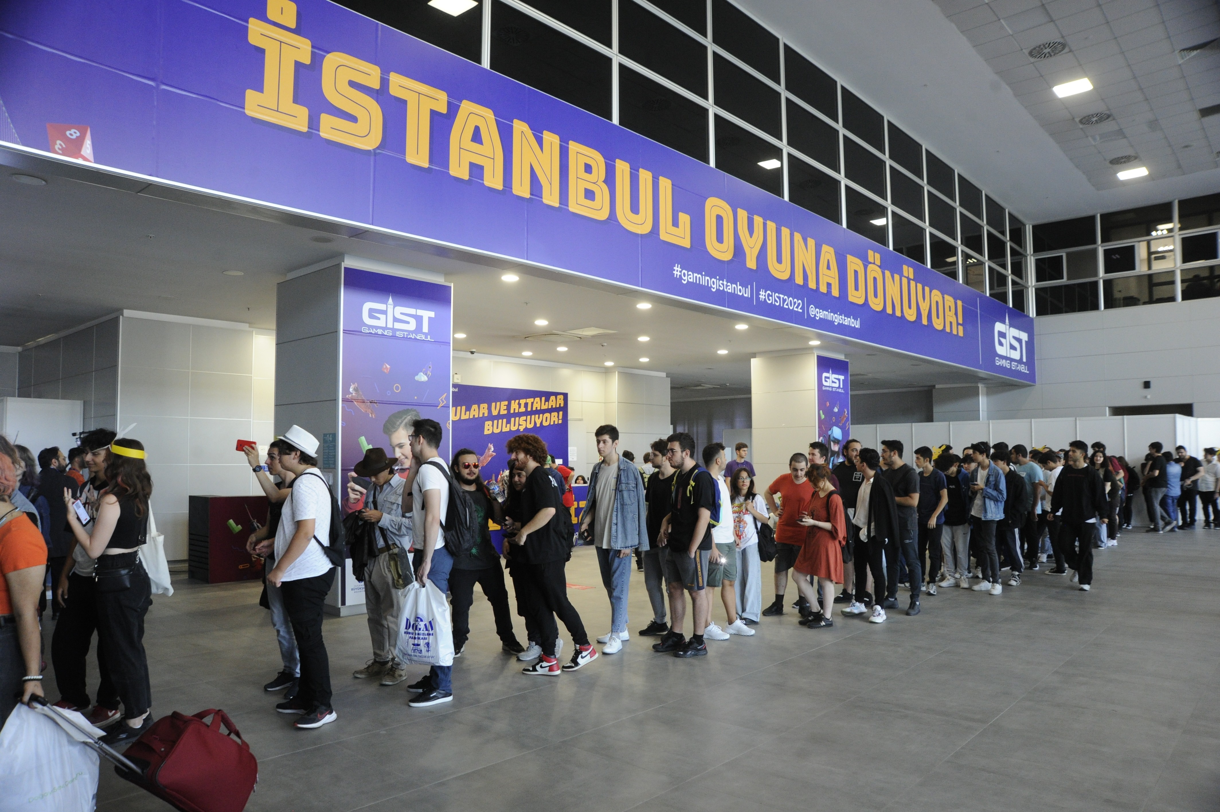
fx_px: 813
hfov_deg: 73.8
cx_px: 610
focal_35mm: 24
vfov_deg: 53.1
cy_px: 406
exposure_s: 1/100
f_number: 5.6
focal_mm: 24
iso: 4000
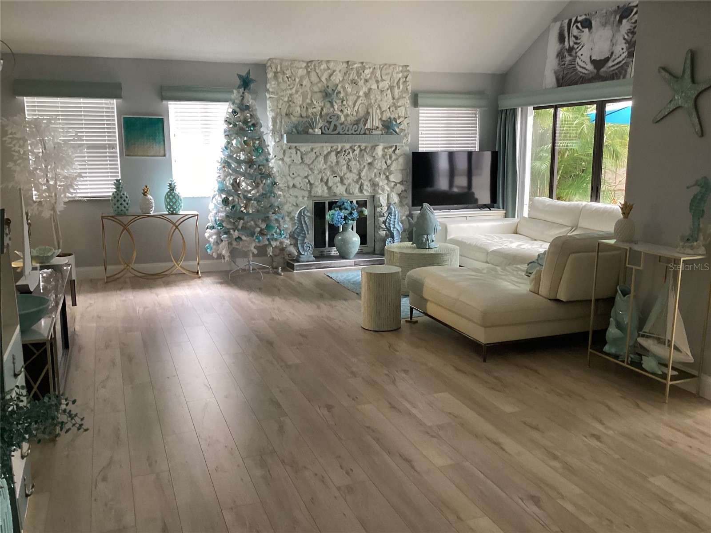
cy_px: 266
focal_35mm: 31
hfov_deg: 58.4
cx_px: 356
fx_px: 637
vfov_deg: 45.4
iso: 320
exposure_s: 1/60
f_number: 2.4
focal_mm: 3.3
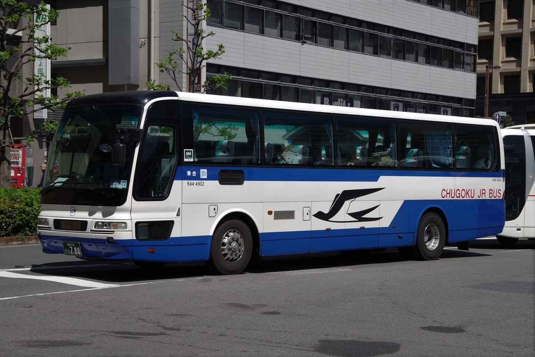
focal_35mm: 72
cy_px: 178
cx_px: 268
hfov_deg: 28.1
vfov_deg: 18.9
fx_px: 1070
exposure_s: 1/320
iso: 200
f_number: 11
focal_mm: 48
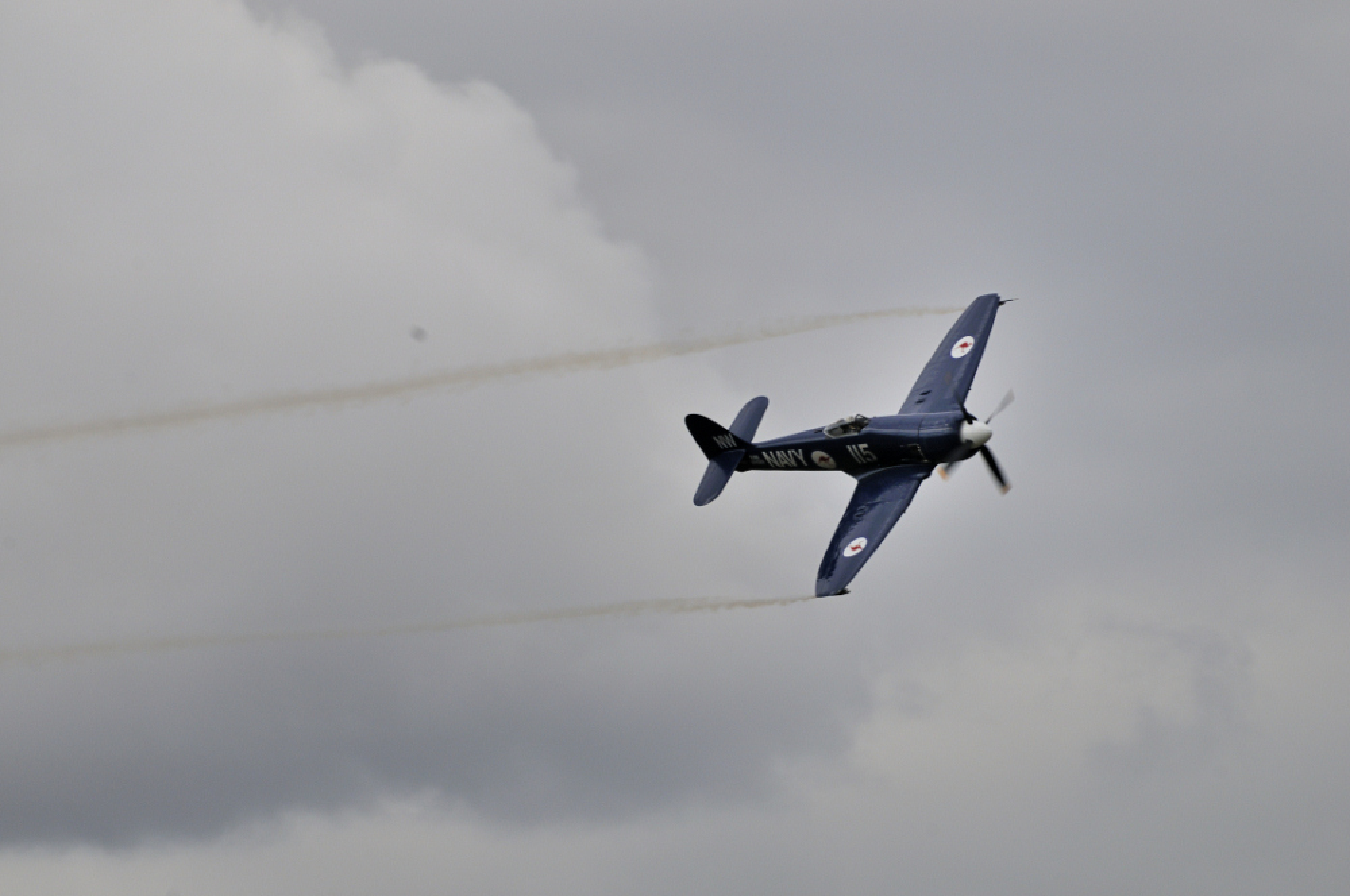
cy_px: 448
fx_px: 16853
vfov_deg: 3.0
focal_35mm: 450
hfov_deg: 4.6
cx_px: 675
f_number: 13
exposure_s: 1/640
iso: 200
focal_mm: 300
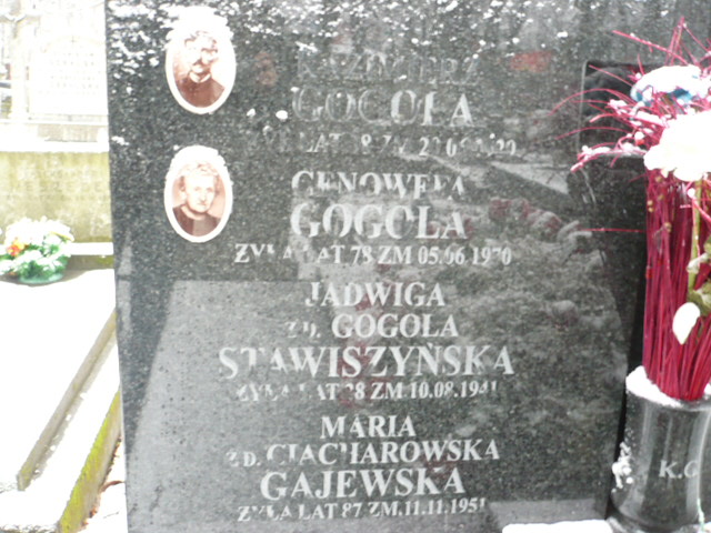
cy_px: 266
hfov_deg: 52.6
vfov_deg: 40.7
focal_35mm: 35
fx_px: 719
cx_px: 356
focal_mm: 5.8
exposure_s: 1/13
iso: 200
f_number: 2.8
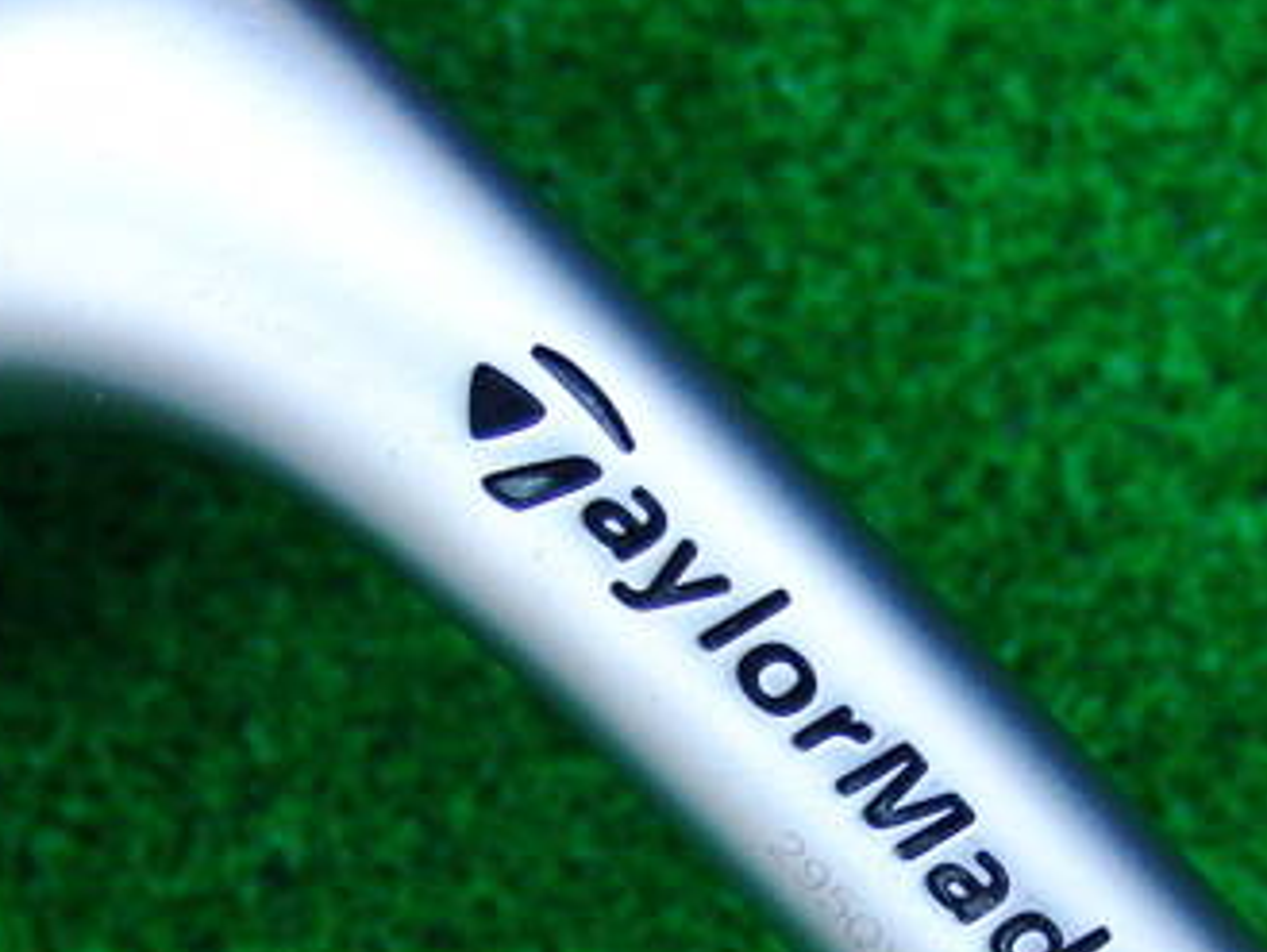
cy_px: 856
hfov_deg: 26.7
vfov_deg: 20.1
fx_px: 2636
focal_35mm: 72
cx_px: 928
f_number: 3.6
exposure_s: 1/50
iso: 400
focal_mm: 6.42
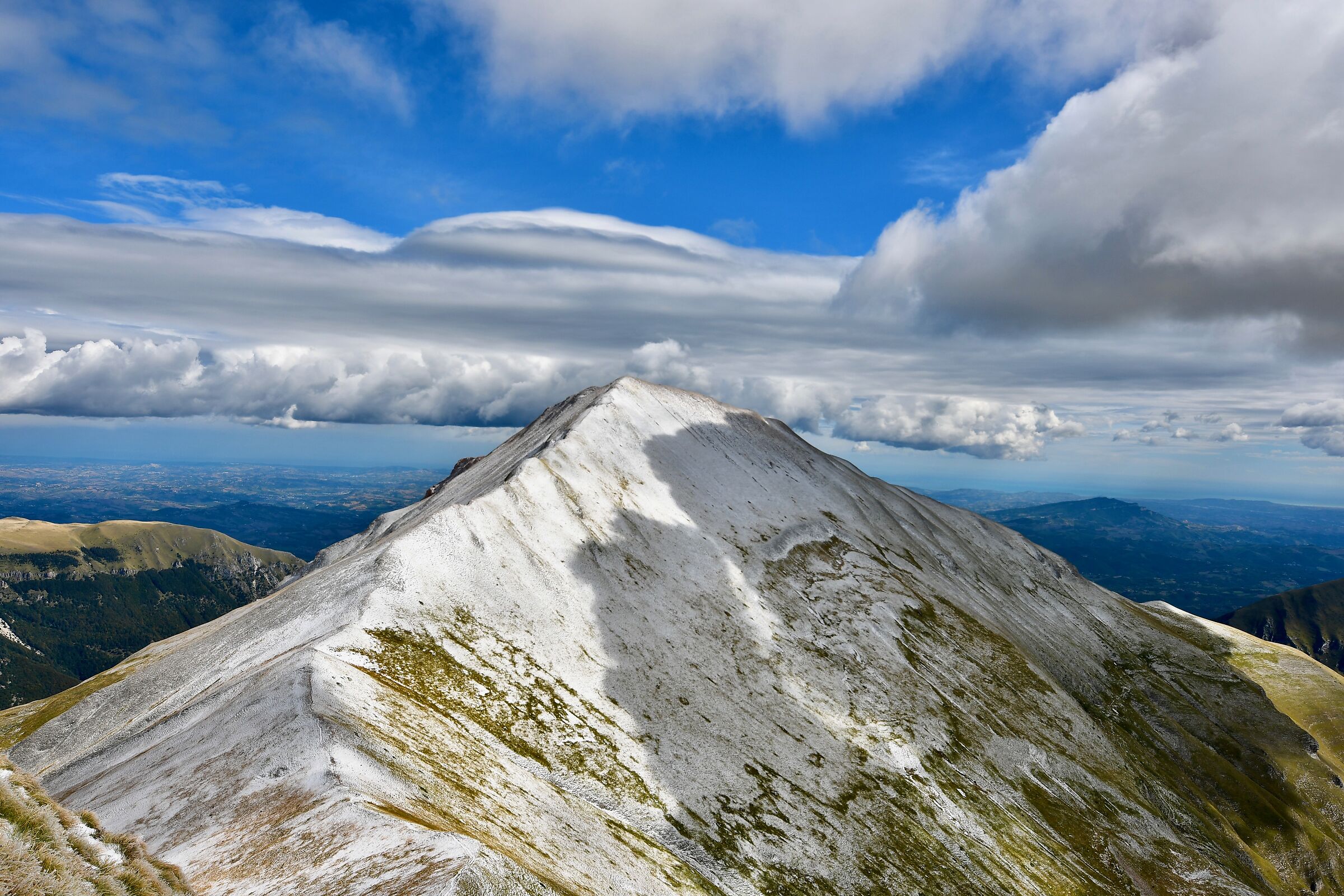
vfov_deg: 43.6
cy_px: 448
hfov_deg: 61.9
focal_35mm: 30
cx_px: 672
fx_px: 1120
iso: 100
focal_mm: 20
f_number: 11
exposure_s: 1/400
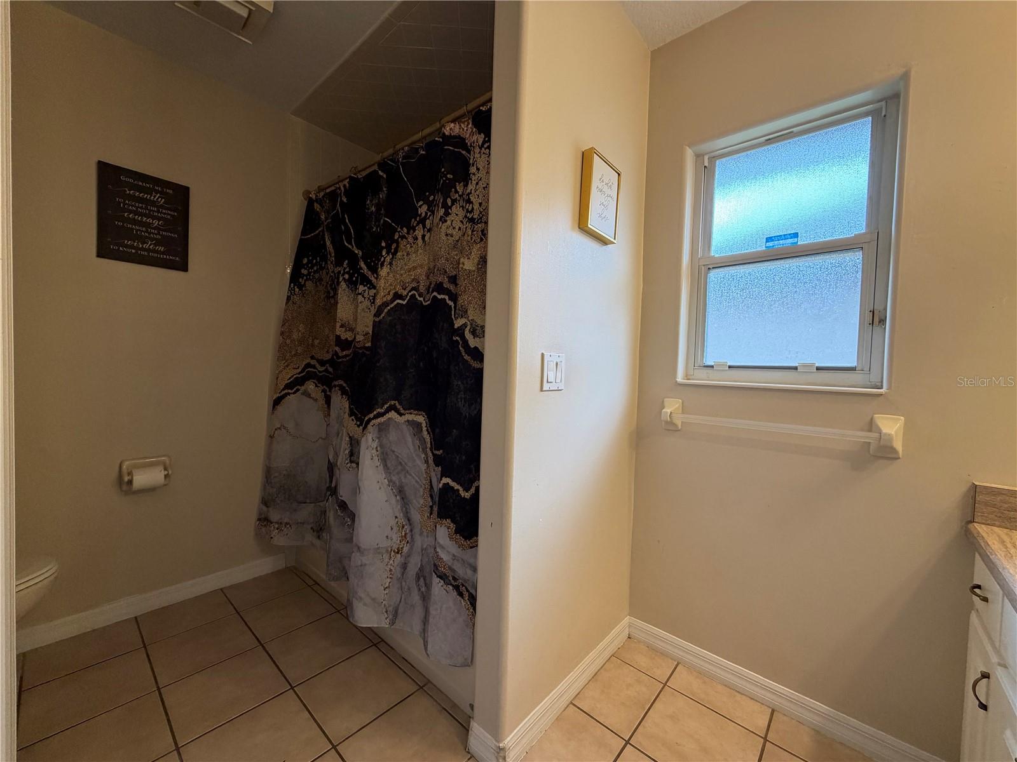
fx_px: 411
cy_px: 381
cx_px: 508
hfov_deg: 102.1
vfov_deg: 85.7
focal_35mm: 14
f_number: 2.2
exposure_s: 1/60
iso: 160
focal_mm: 2.22
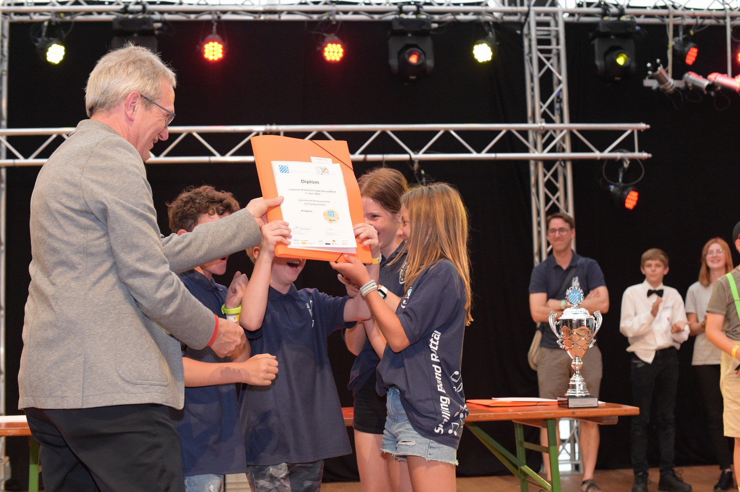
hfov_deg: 39.6
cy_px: 246
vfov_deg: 27.0
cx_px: 370
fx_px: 1027
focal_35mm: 50
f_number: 4.5
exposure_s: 1/800
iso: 5000
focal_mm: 50
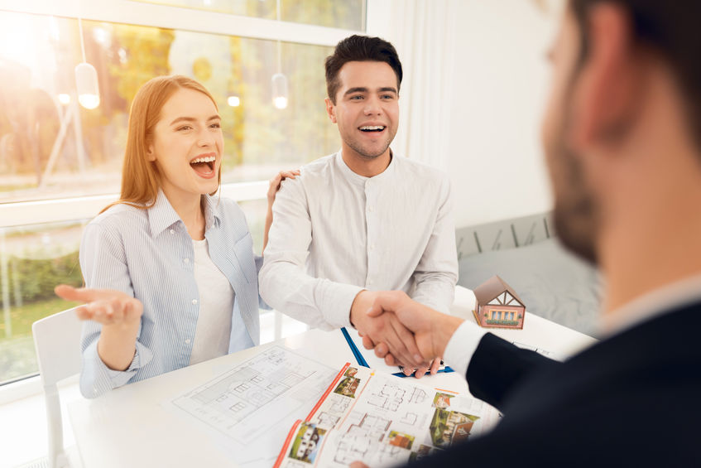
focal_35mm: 24
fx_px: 467
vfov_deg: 53.2
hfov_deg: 73.7
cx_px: 350
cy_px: 234
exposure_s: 1/200
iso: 320
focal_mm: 24
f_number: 2
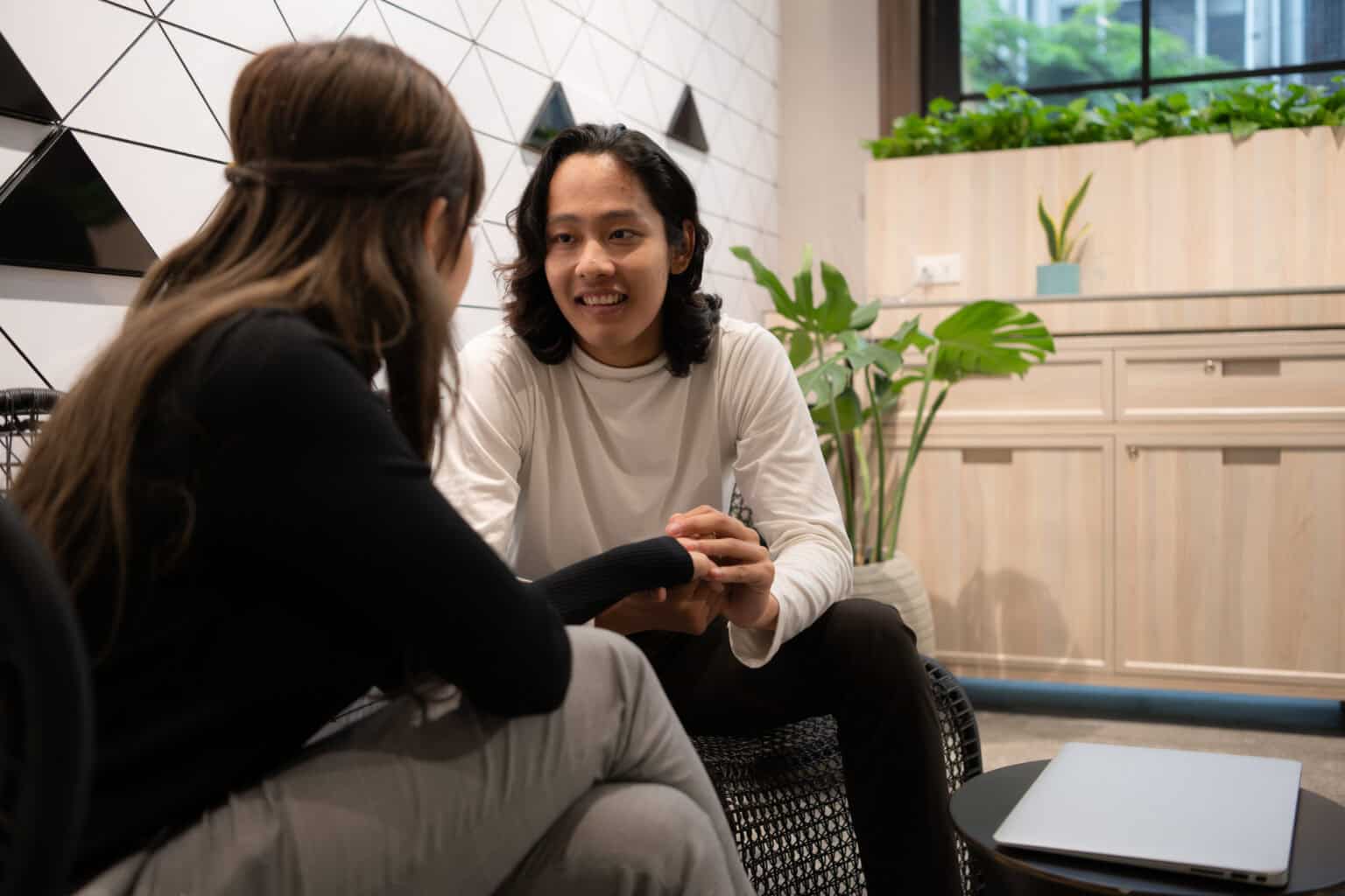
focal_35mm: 35
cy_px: 448
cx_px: 672
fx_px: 1308
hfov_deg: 54.4
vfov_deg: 37.9
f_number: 2.8
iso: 640
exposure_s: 1/160
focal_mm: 35
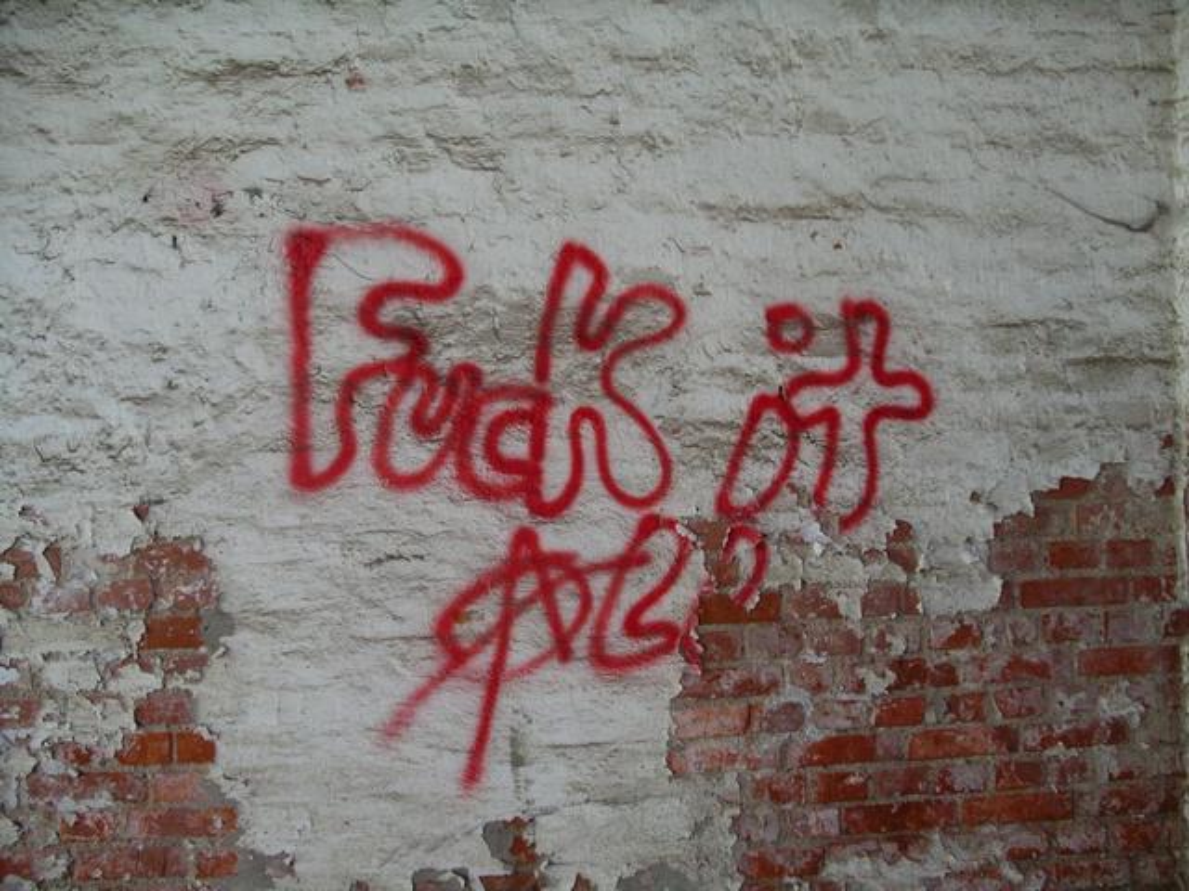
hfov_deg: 50.1
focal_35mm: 37
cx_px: 594
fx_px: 1271
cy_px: 446
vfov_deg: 38.7
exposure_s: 1/40
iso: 160
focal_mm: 7.8
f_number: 2.8
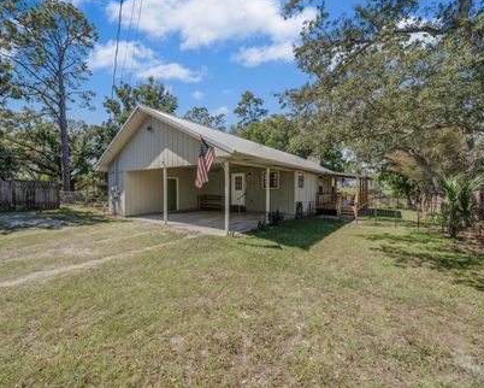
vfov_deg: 88.0
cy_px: 189
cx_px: 220
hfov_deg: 100.4
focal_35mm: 14
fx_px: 201
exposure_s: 1/640
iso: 100
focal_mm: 12
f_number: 5.6
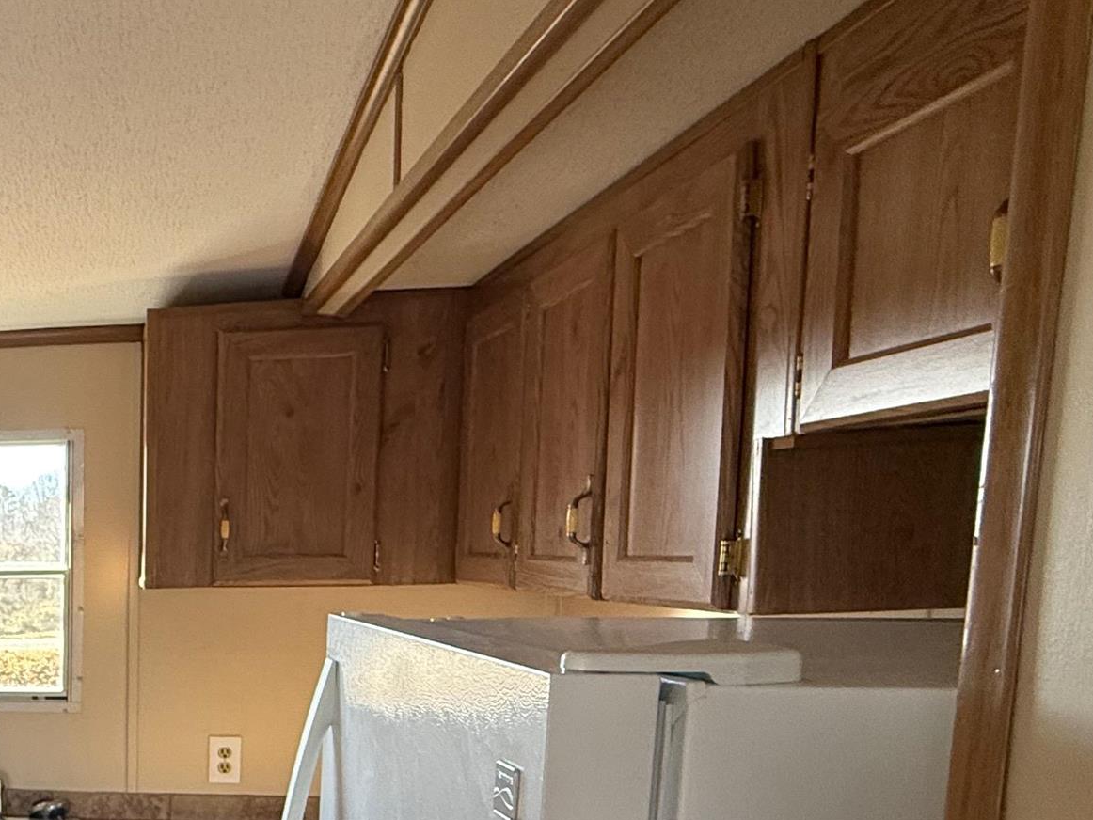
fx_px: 1169
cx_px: -112
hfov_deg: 40.4
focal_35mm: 37
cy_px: 705
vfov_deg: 36.7
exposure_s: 1/99
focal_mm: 2.22
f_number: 2.2
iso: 250
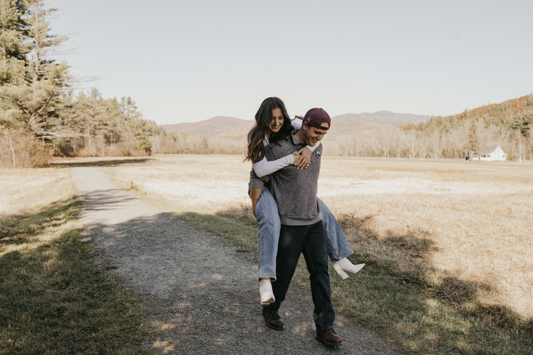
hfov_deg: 54.4
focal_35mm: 35
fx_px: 518
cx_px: 266
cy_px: 178
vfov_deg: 37.9
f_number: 3.5
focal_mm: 35
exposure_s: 1/640
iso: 160
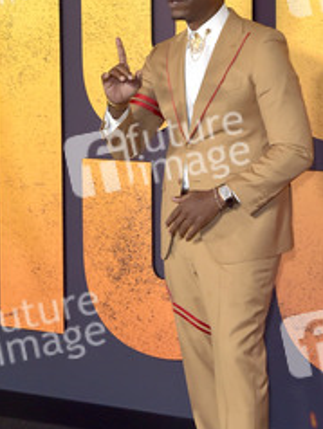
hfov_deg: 14.1
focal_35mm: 105
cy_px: 245
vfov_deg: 18.7
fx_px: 1304
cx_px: 210
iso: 1000
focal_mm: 65
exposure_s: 1/250
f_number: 6.3
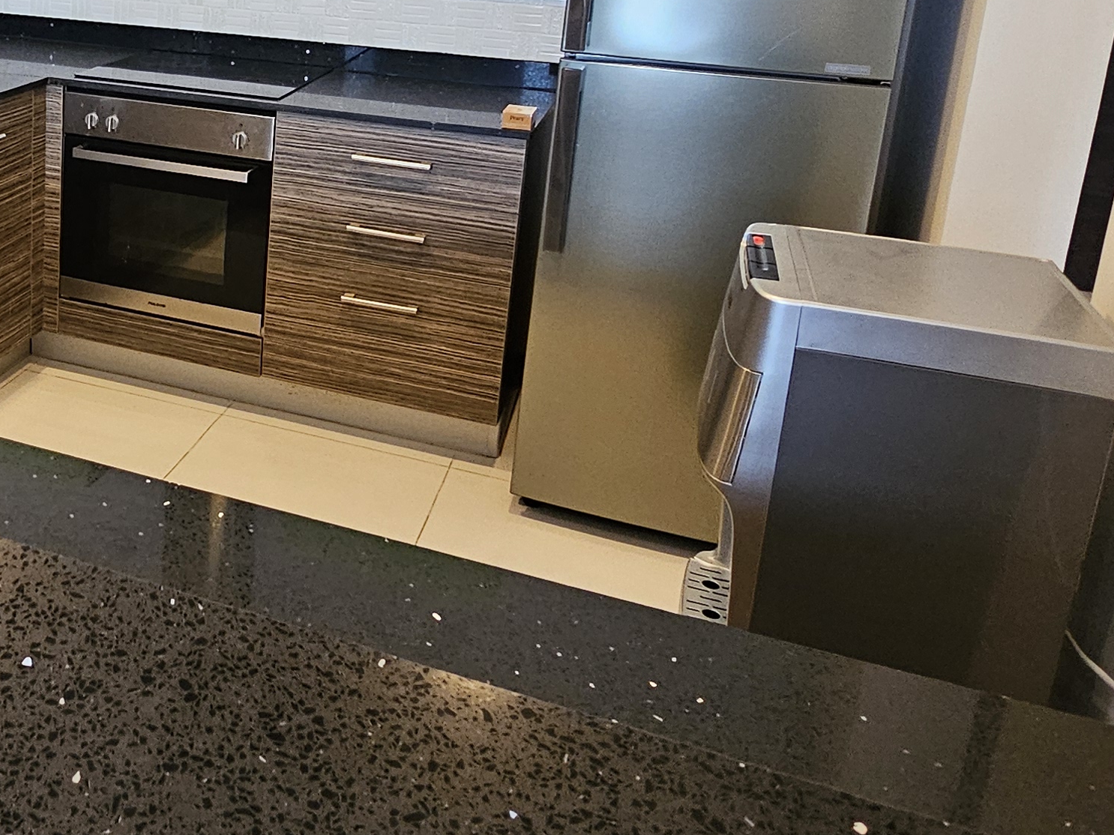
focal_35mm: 35
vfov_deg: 38.5
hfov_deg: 47.1
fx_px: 1126
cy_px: 118
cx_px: 101
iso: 400
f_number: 2.2
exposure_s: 1/50
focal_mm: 2.2
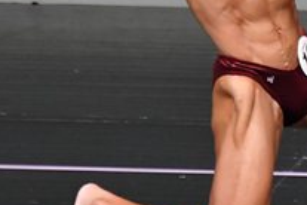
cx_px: 334
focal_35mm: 1401
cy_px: -9
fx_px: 11946
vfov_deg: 1.0
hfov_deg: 1.5
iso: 4000
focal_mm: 250
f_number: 5.6
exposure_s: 1/400
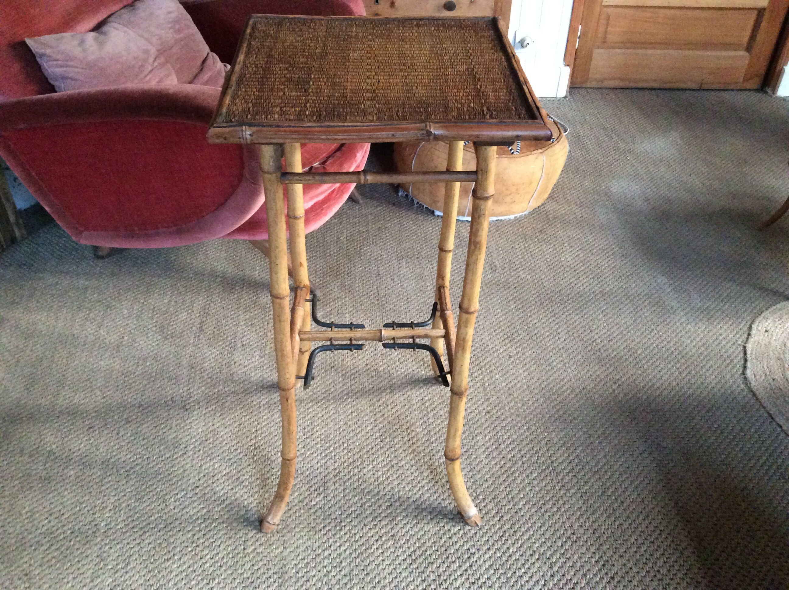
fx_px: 728
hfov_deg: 56.9
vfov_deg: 44.1
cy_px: 295
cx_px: 394
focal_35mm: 32
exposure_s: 1/17
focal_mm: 3.3
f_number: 2.4
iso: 400
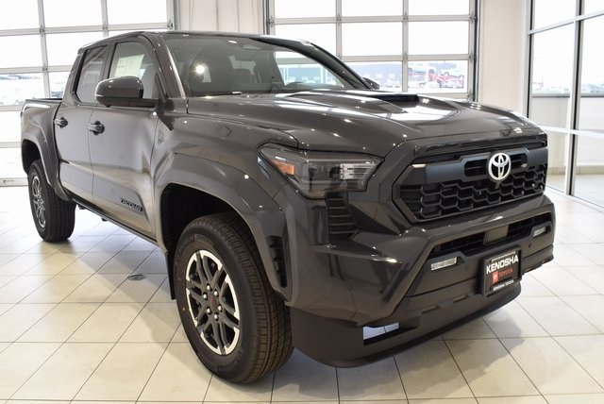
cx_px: 302
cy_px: 202
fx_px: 529
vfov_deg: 41.8
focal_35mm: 32
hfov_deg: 59.4
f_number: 14
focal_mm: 21
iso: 400
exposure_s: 1/8
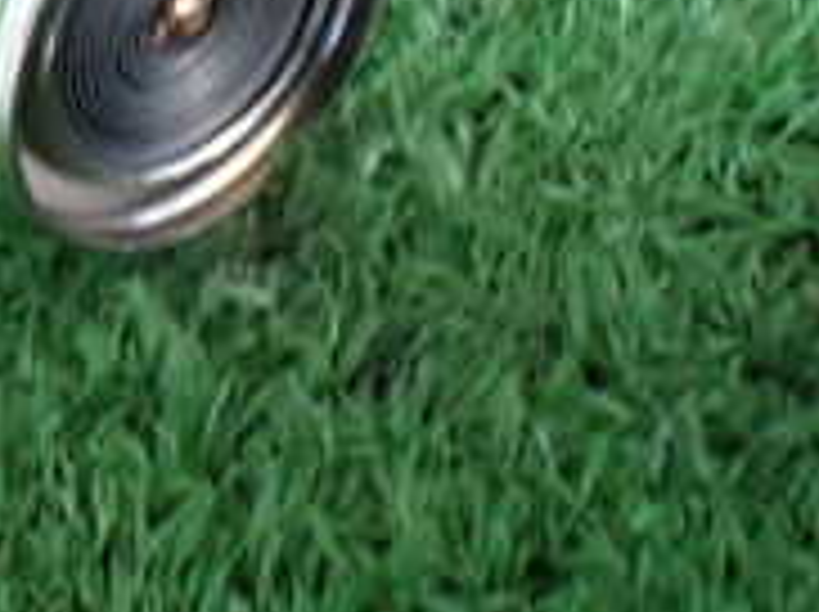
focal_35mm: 99
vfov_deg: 14.7
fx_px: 2339
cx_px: 14
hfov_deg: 19.3
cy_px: 40
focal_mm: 5.4
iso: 800
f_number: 2.3
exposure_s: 1/40
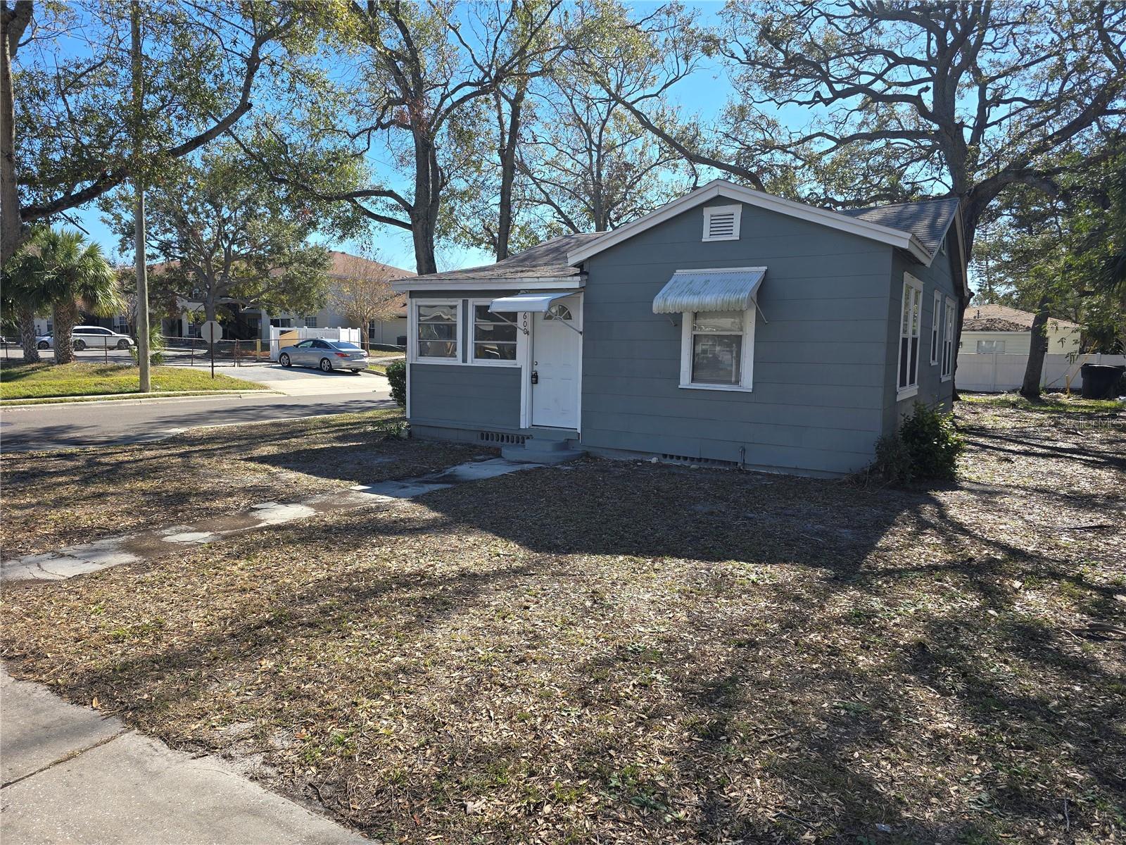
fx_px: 748
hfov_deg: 73.9
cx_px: 563
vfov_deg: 58.9
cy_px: 422
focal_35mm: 23
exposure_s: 1/444
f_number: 1.7
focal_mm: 6.3
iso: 12
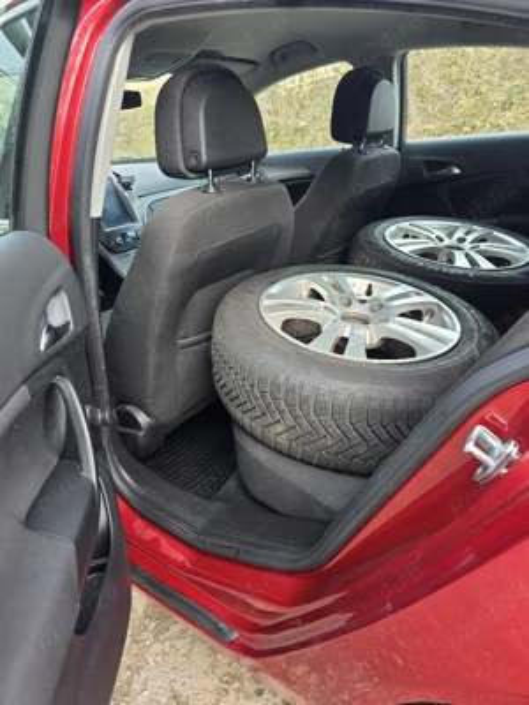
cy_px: 352
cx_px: 264
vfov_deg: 73.9
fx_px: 469
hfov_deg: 58.9
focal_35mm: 23
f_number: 1.7
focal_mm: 6.3
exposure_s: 1/182
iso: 80
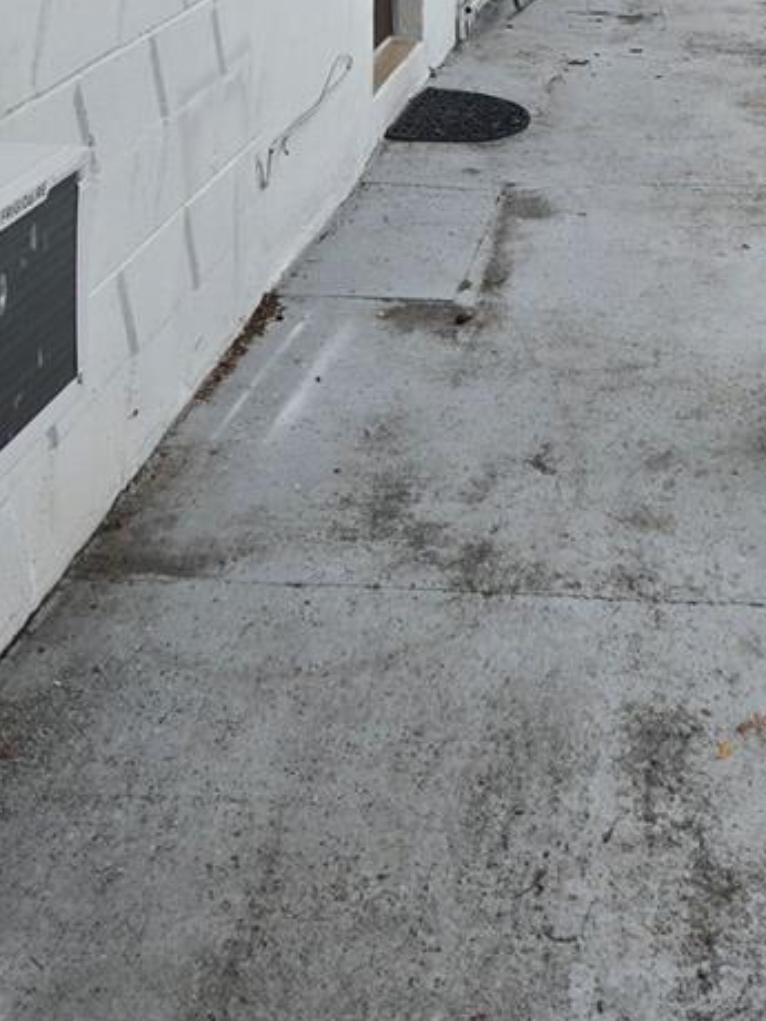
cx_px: 537
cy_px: -75
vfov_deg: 29.3
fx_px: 1770
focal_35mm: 60
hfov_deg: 24.2
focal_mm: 5.4
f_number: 1.8
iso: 25
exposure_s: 1/1002
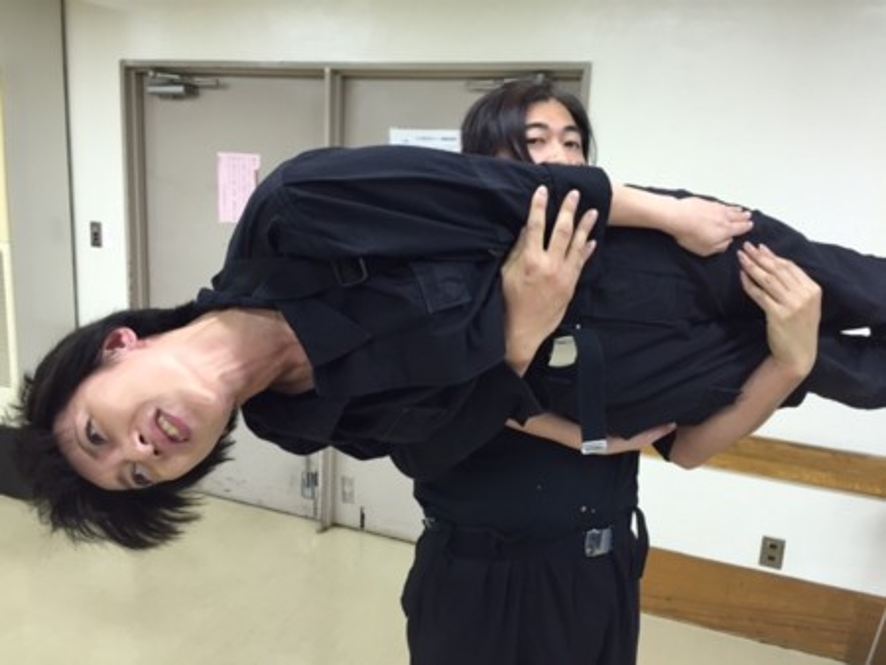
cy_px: 332
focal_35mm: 29
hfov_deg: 61.6
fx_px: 743
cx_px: 443
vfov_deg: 48.3
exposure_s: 1/33
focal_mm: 4.15
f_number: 2.2
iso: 80
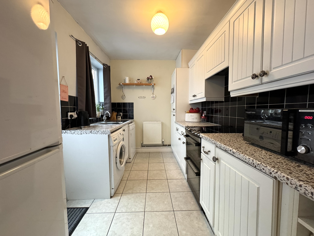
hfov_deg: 102.1
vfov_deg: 85.7
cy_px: 118
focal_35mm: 14
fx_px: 127
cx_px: 157
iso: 320
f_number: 2.2
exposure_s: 1/50
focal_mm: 2.22
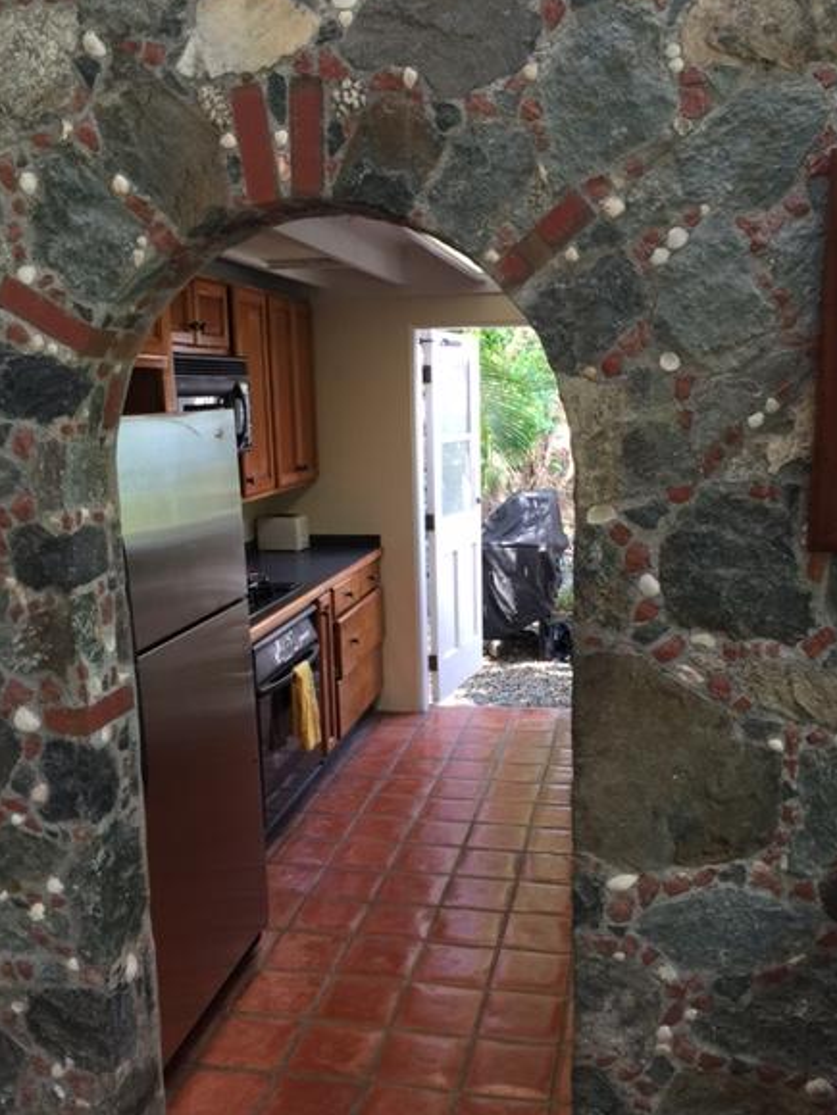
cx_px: 443
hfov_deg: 44.1
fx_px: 1032
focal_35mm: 32
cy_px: 596
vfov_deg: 56.8
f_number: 2.2
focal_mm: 4.15
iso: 32
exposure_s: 1/15
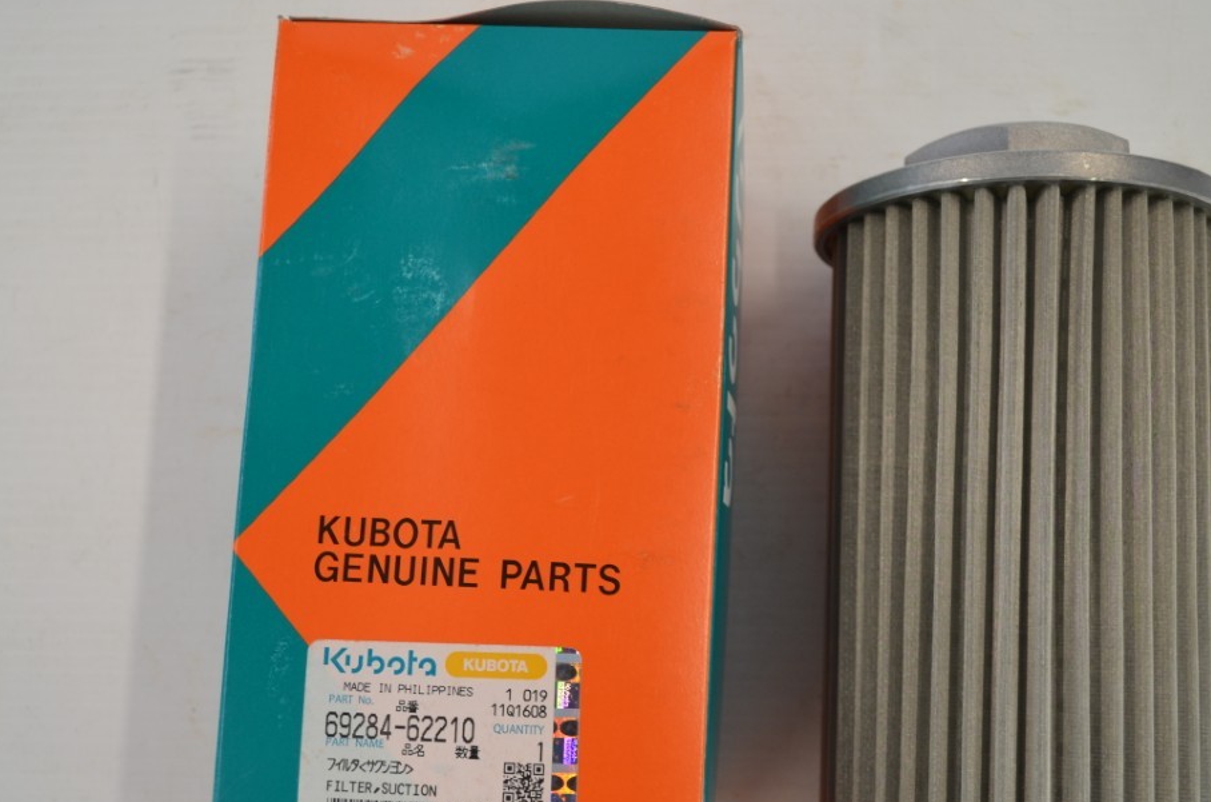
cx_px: 595
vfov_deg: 29.0
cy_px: 500
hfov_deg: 42.8
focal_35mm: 46
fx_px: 1544
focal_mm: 24
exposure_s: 1/100
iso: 400
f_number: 5
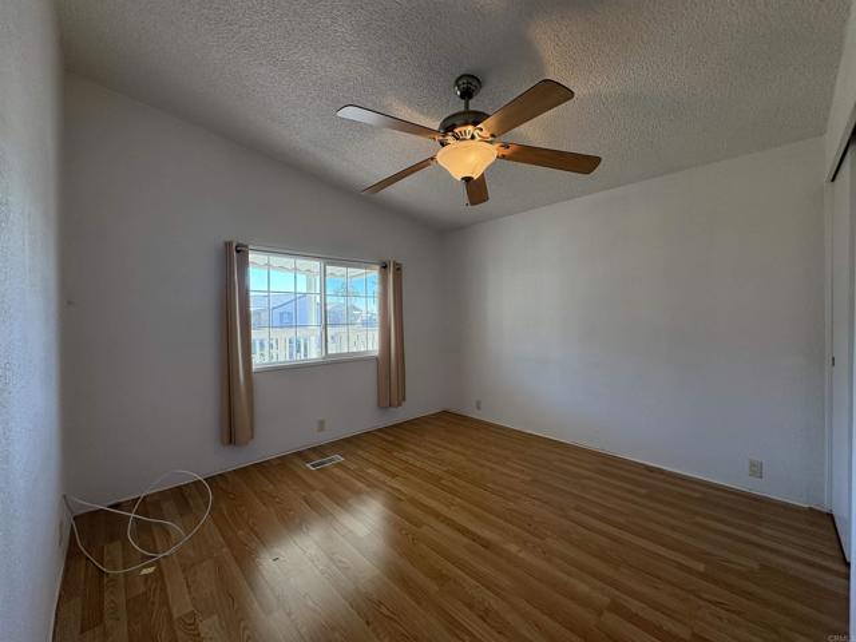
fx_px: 346
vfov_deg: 85.7
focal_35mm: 14
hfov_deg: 102.1
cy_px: 321
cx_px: 428
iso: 80
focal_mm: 2.22
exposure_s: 1/136
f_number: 2.2
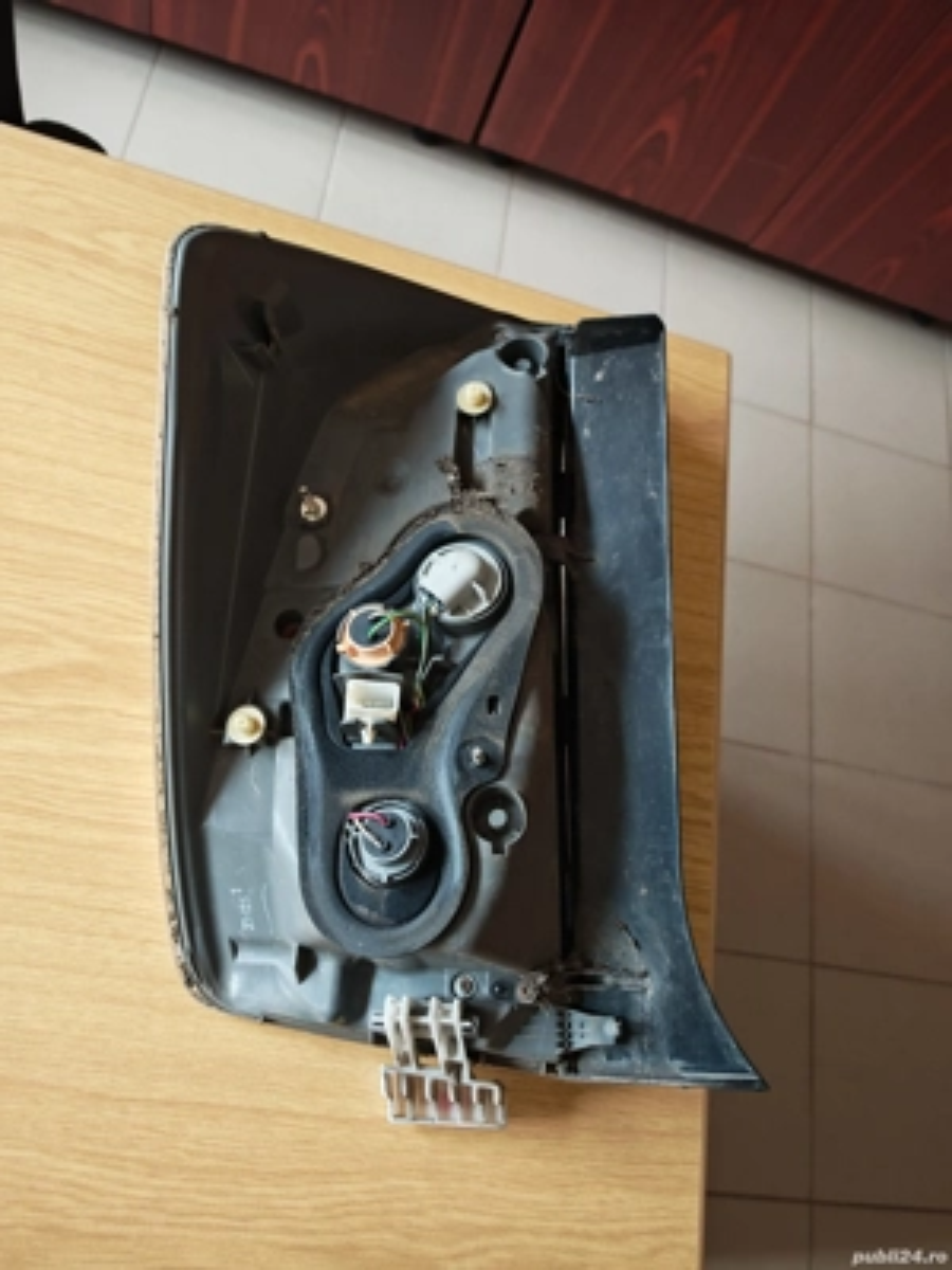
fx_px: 880
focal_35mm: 24
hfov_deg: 56.8
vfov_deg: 71.6
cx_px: 476
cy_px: 635
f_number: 2
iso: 250
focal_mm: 6.83
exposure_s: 1/50
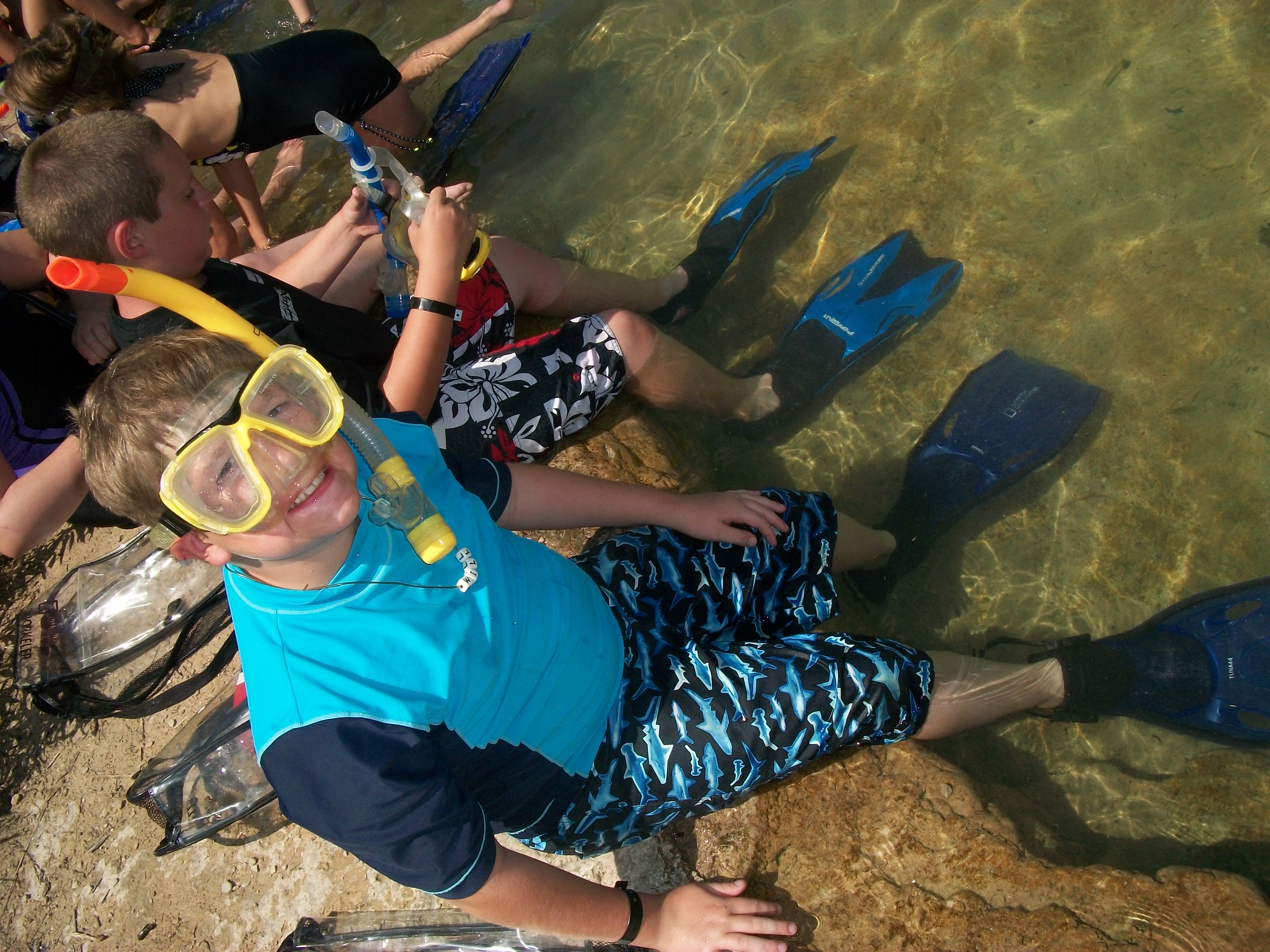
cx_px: 635
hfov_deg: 56.8
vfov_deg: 44.2
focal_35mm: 32
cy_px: 476
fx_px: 1174
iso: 80
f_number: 5.5
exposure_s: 1/640
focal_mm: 5.7
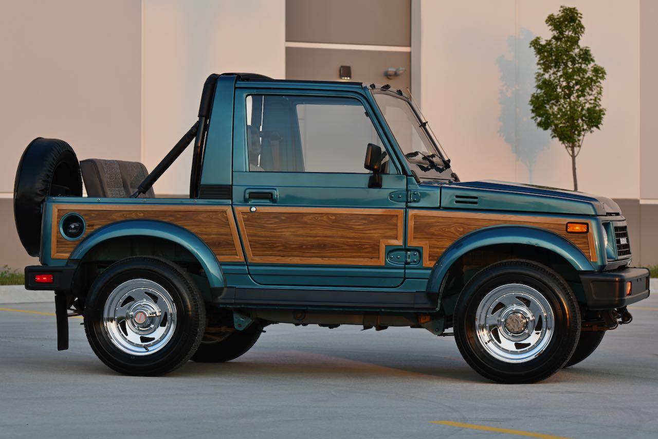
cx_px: 329
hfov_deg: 17.8
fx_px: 2102
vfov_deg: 11.9
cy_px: 220
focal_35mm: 115
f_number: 8
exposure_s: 1/25
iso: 100
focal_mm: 115
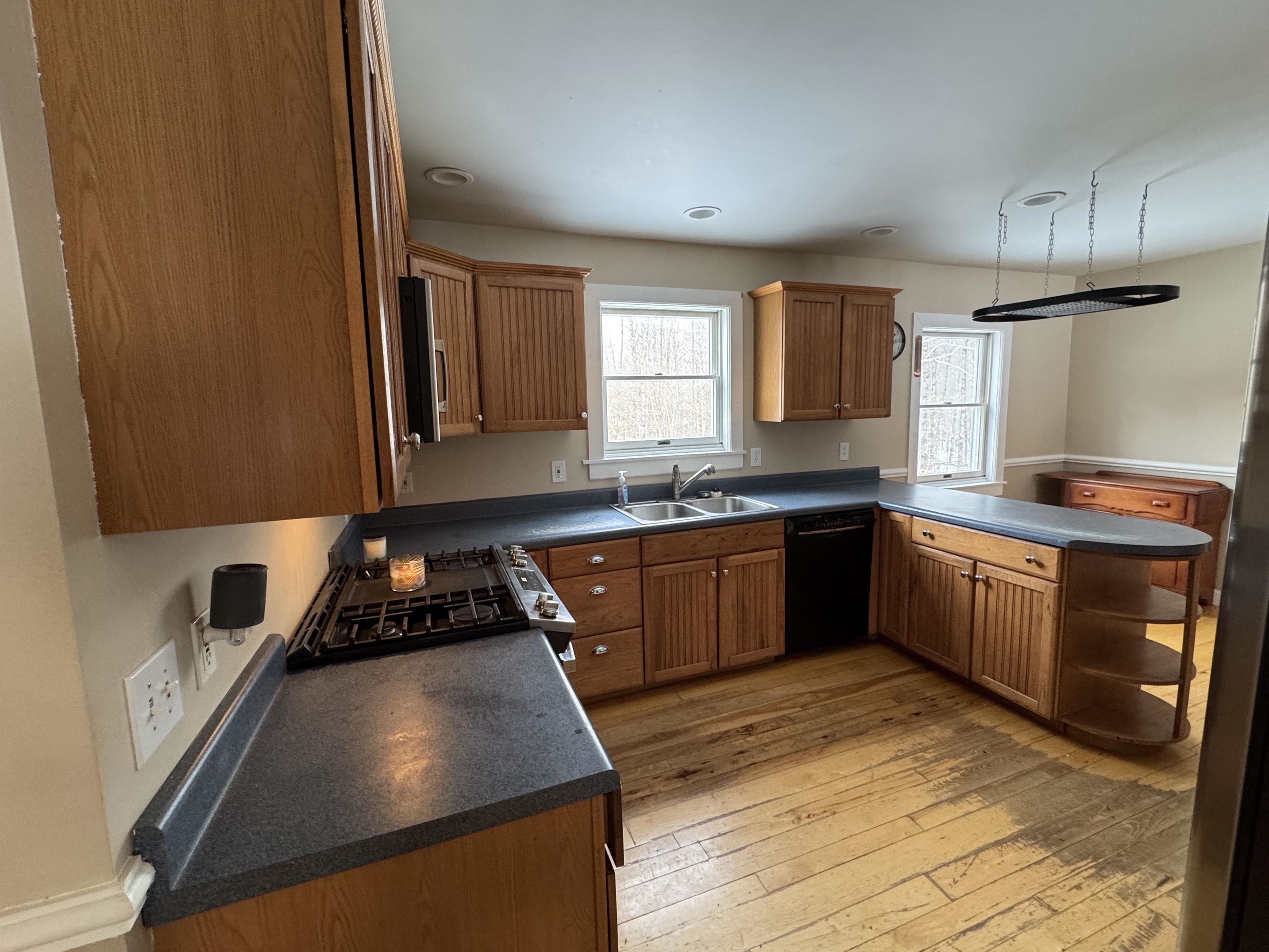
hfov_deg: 98.2
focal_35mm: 15
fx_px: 550
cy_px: 463
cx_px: 635
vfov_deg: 81.7
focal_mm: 2.22
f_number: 2.2
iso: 250
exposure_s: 1/60
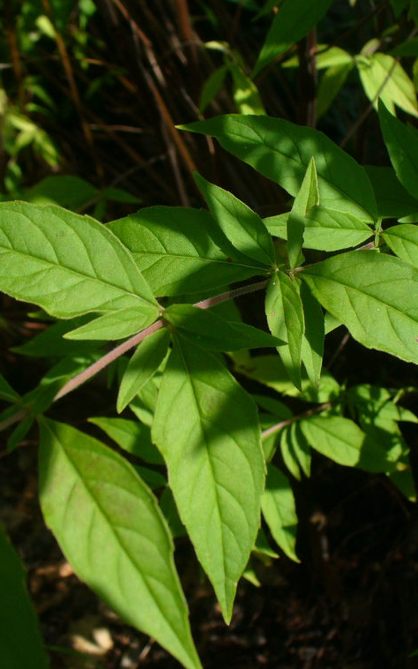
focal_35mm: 53
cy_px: 333
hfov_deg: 24.4
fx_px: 966
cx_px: 249
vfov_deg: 38.2
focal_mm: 6.1
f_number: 5.6
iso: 80
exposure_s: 1/250
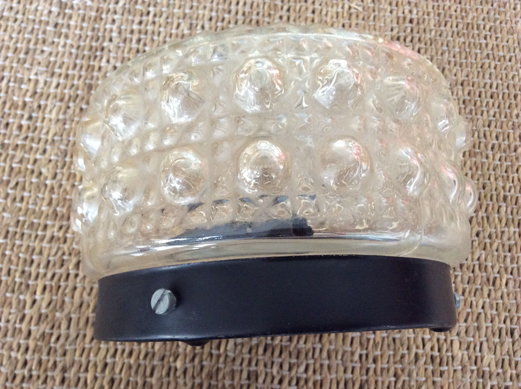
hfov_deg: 56.9
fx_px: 481
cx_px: 260
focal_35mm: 32
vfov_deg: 44.1
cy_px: 194
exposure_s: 1/25
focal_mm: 3.3
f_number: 2.4
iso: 200
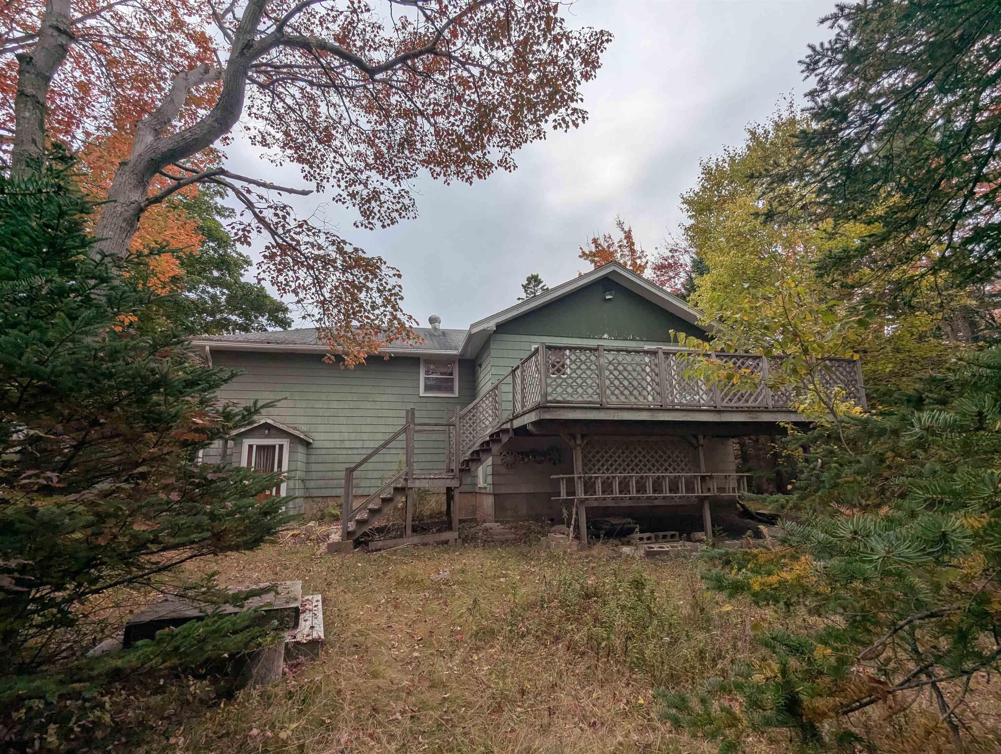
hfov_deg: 94.4
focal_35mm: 16
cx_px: 500
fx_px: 463
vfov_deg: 78.2
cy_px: 377
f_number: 2.2
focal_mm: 2.35
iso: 43
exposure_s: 1/1348
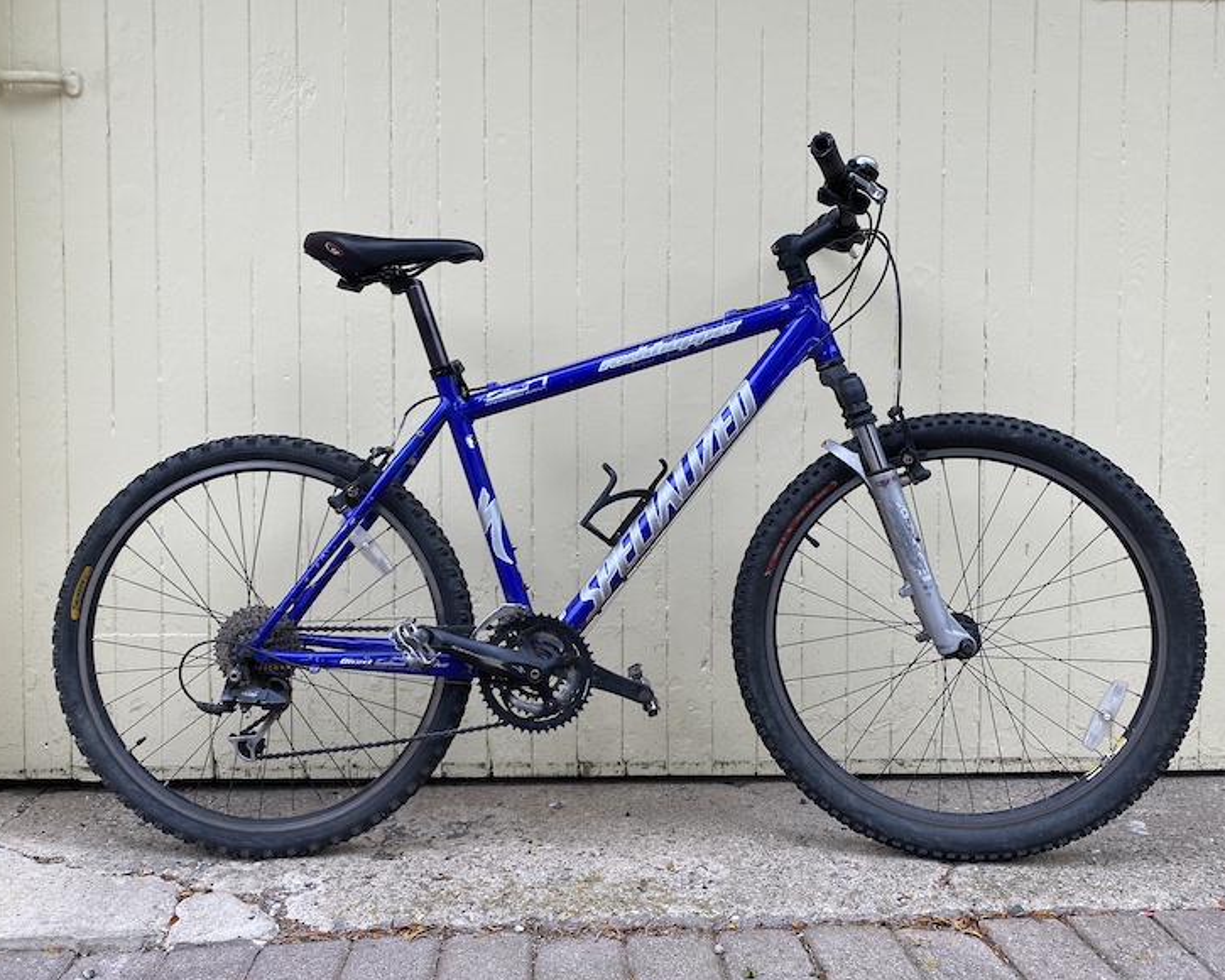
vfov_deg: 51.5
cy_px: 478
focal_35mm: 28
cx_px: 603
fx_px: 1015
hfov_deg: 62.2
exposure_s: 1/122
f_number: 1.8
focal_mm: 4.25
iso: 32
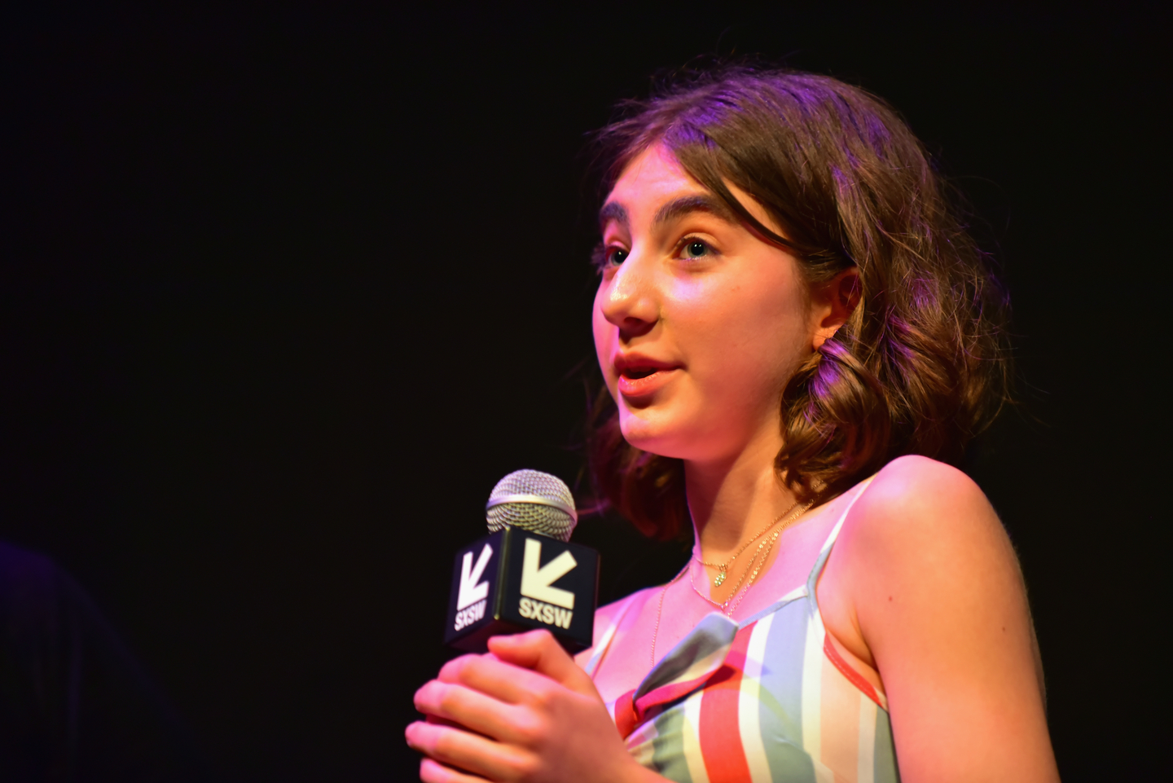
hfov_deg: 10.3
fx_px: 6518
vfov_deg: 6.9
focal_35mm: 200
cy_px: 392
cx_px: 586
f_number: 2.8
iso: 1250
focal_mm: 200
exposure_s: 1/80
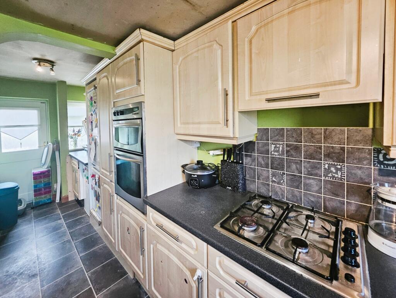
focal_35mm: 13
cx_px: 198
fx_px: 149
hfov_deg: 106.2
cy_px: 149
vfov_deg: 90.0
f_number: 2.2
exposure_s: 1/50
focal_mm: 1.7
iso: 125
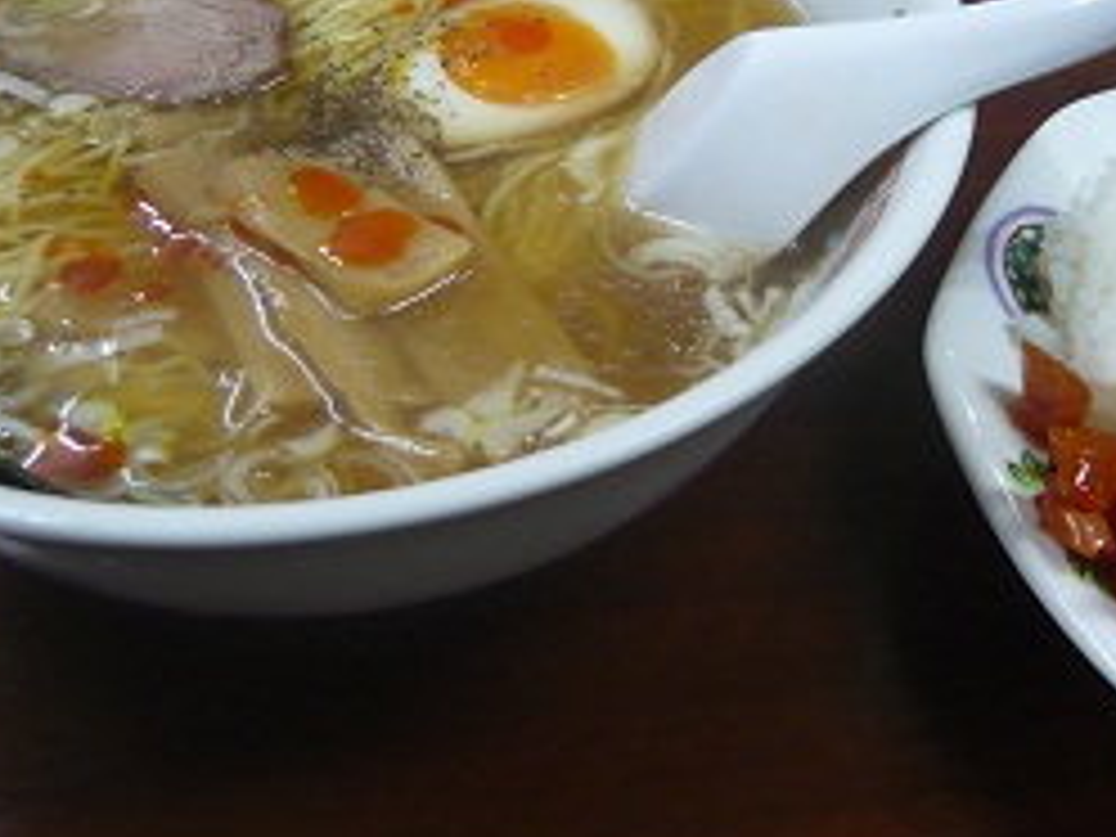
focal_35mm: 52
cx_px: 767
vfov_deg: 27.6
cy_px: 198
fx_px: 1676
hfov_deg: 36.3
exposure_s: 1/15
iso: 200
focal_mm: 4.6
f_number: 2.8
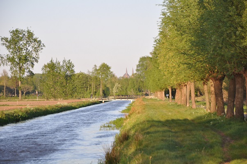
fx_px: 1079
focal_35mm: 158
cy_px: 82
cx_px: 124
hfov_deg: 13.1
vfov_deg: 8.7
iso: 200
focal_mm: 105
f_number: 8
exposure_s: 1/250
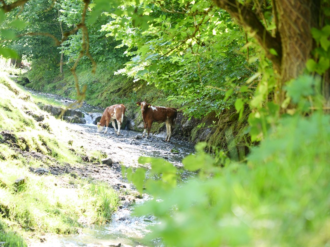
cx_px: 165
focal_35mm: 120
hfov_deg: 16.4
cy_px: 124
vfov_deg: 12.3
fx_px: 1144
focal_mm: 60
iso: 500
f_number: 4
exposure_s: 1/125
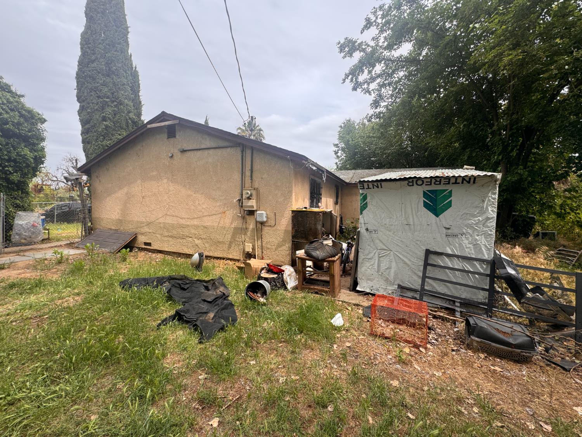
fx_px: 235
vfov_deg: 85.7
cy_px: 218
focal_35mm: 14
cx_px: 291
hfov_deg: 102.1
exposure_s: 1/858
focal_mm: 2.22
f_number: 2.2
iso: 40
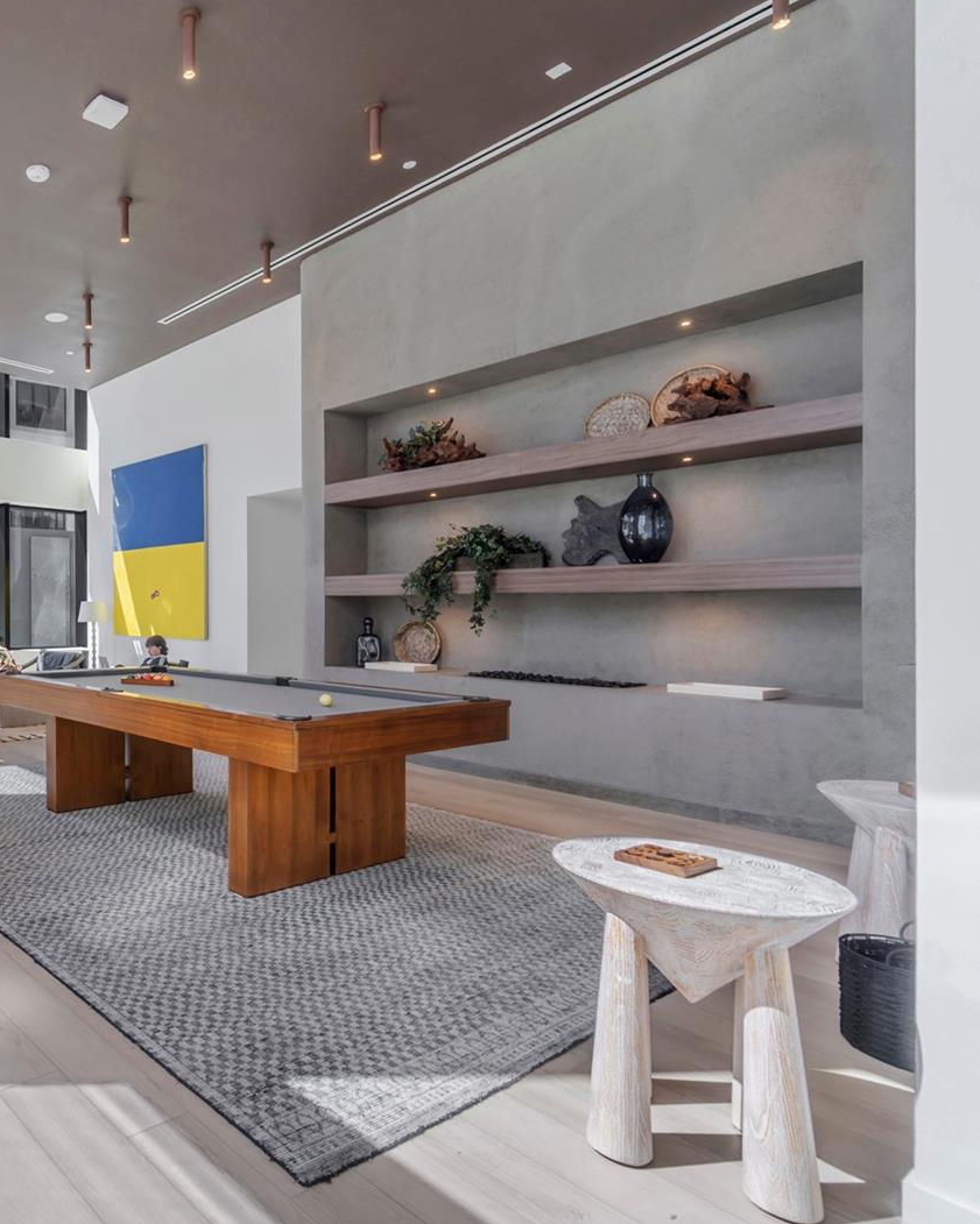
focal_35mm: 20
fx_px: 725
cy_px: 611
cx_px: 61
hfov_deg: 56.5
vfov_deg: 80.4
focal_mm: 14
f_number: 8
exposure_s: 1/80
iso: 250
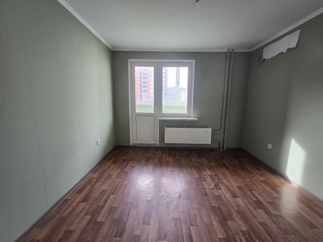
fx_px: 121
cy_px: 121
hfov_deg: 106.2
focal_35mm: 13
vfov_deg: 89.9
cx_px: 162
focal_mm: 2.2
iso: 100
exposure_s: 1/50
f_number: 2.2
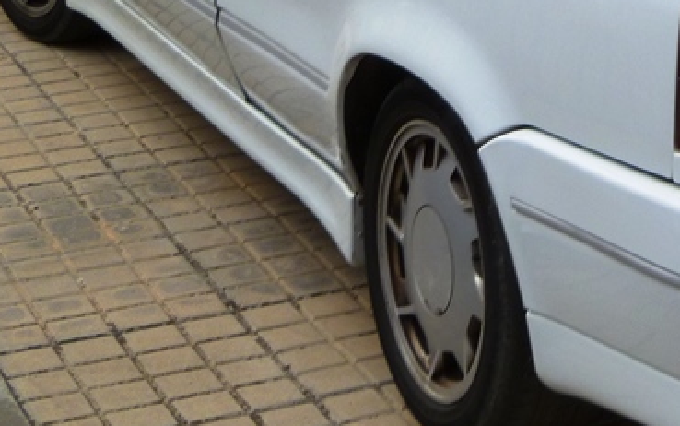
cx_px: 780
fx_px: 1854
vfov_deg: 12.8
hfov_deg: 19.7
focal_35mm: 100
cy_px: -79
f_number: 3.6
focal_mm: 6.1
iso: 80
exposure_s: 1/200
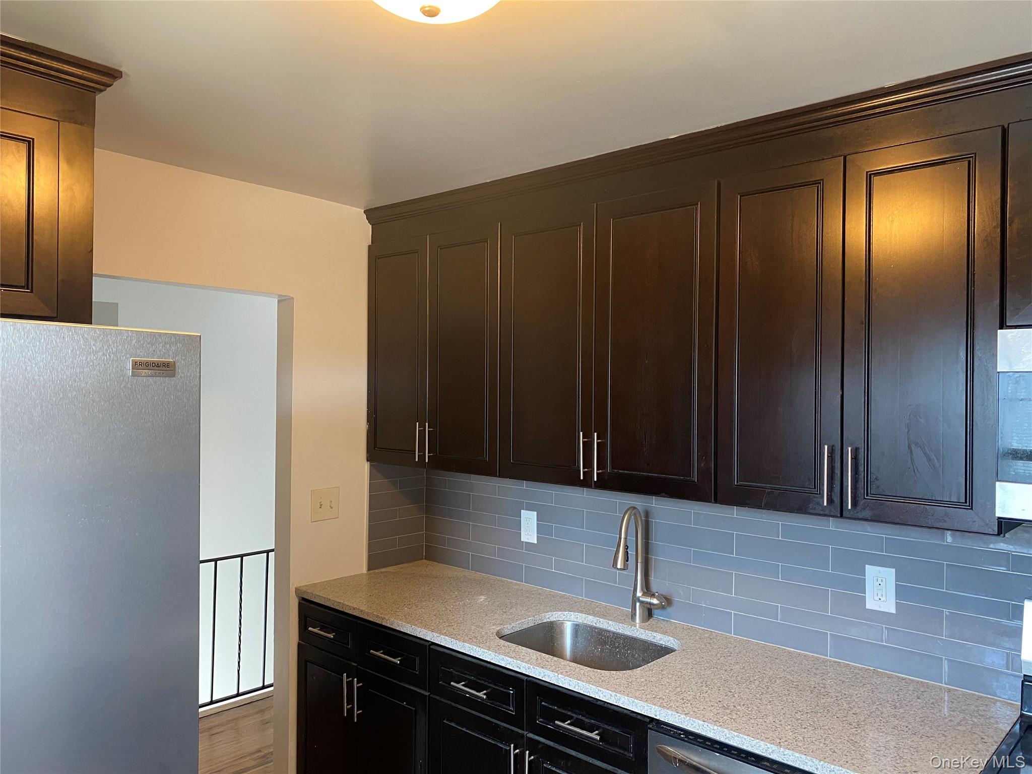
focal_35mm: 26
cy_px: 387
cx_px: 516
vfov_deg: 53.1
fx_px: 775
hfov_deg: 67.3
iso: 160
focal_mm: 4.25
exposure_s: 1/60
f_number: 1.8
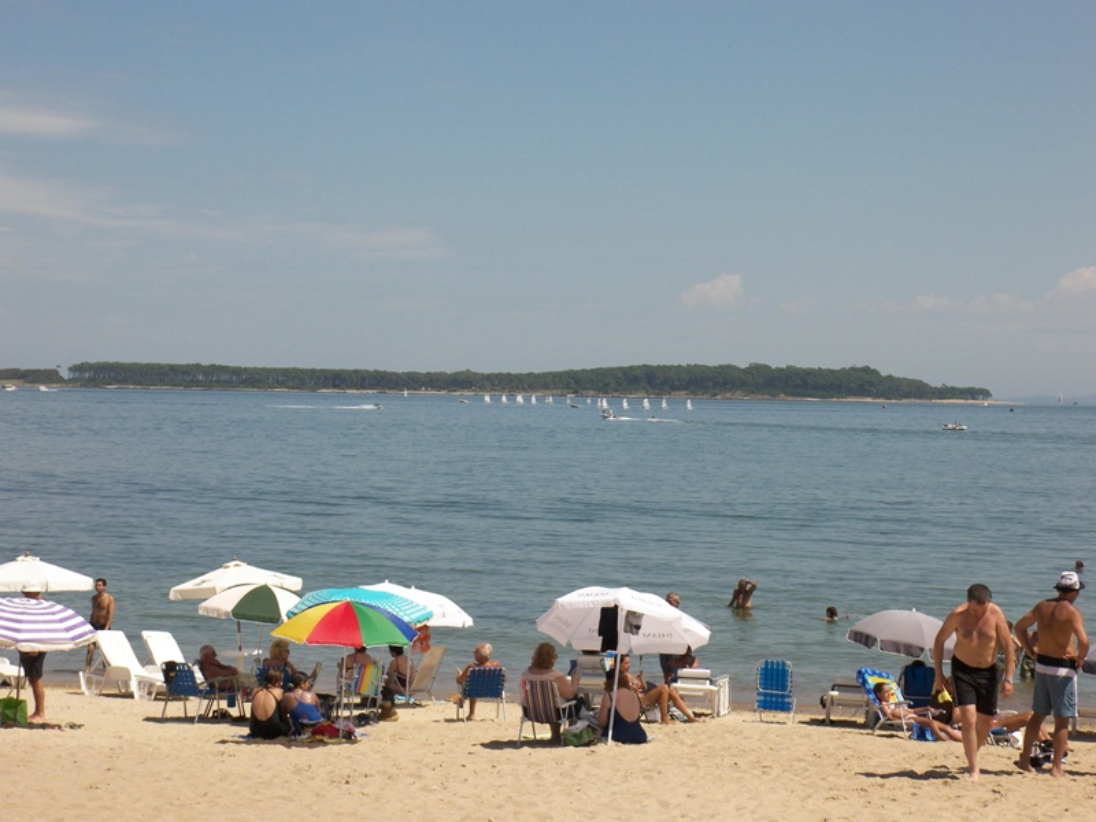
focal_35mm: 87
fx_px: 2755
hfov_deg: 22.5
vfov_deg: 17.0
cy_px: 411
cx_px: 548
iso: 100
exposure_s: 1/1600
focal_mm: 18.3
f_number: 4
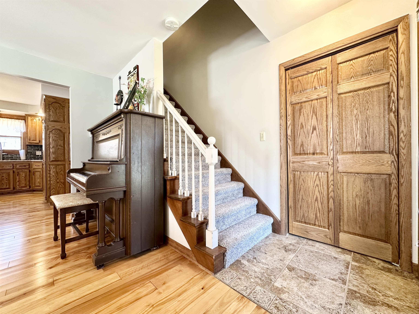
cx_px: 210
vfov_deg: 85.7
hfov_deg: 102.1
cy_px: 157
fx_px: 169
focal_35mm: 14
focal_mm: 2.22
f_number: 2.2
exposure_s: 1/60
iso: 160
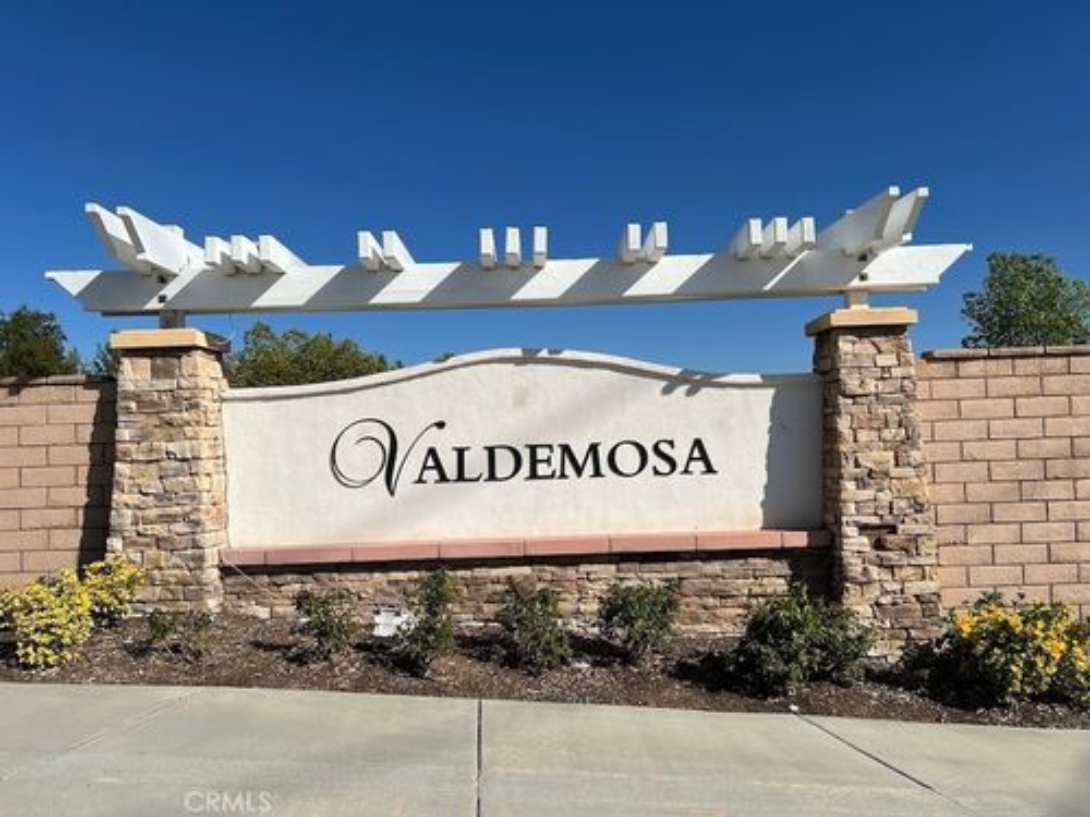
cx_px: 545
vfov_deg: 53.1
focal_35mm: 26
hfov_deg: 67.3
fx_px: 819
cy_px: 408
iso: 50
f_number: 1.5
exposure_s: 1/9434
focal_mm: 5.7
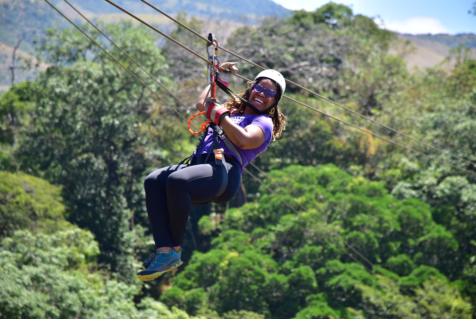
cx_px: 238
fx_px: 2779
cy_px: 160
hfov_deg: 9.8
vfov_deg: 6.6
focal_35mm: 210
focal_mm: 140
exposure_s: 1/400
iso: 160
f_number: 6.3
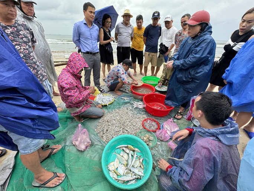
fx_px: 103
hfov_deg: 102.1
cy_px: 96
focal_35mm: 14
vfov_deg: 85.7
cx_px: 127
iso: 64
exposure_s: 1/99
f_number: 2.2
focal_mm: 2.22
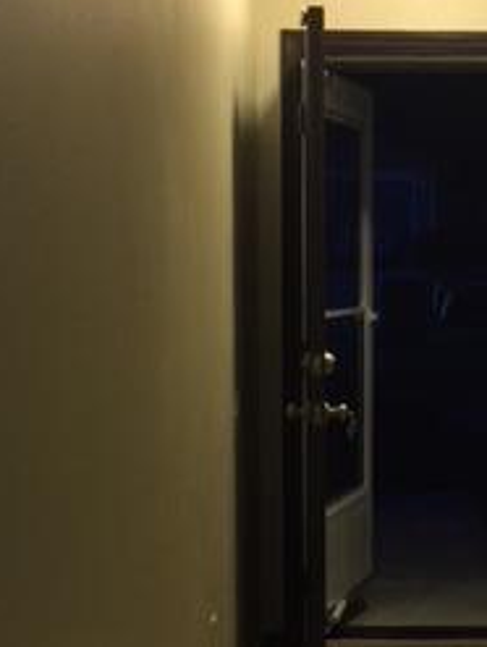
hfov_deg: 19.4
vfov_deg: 25.8
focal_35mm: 75
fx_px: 1403
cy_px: 453
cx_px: 406
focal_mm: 4.15
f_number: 2.2
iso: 100
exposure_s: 1/15
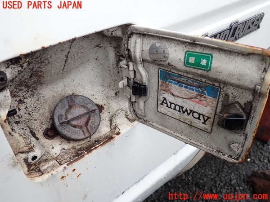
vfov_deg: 46.8
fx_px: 234
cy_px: 101
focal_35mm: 30
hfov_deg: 60.0
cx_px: 135
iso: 200
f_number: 2.3
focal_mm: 5.4
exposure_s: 1/80
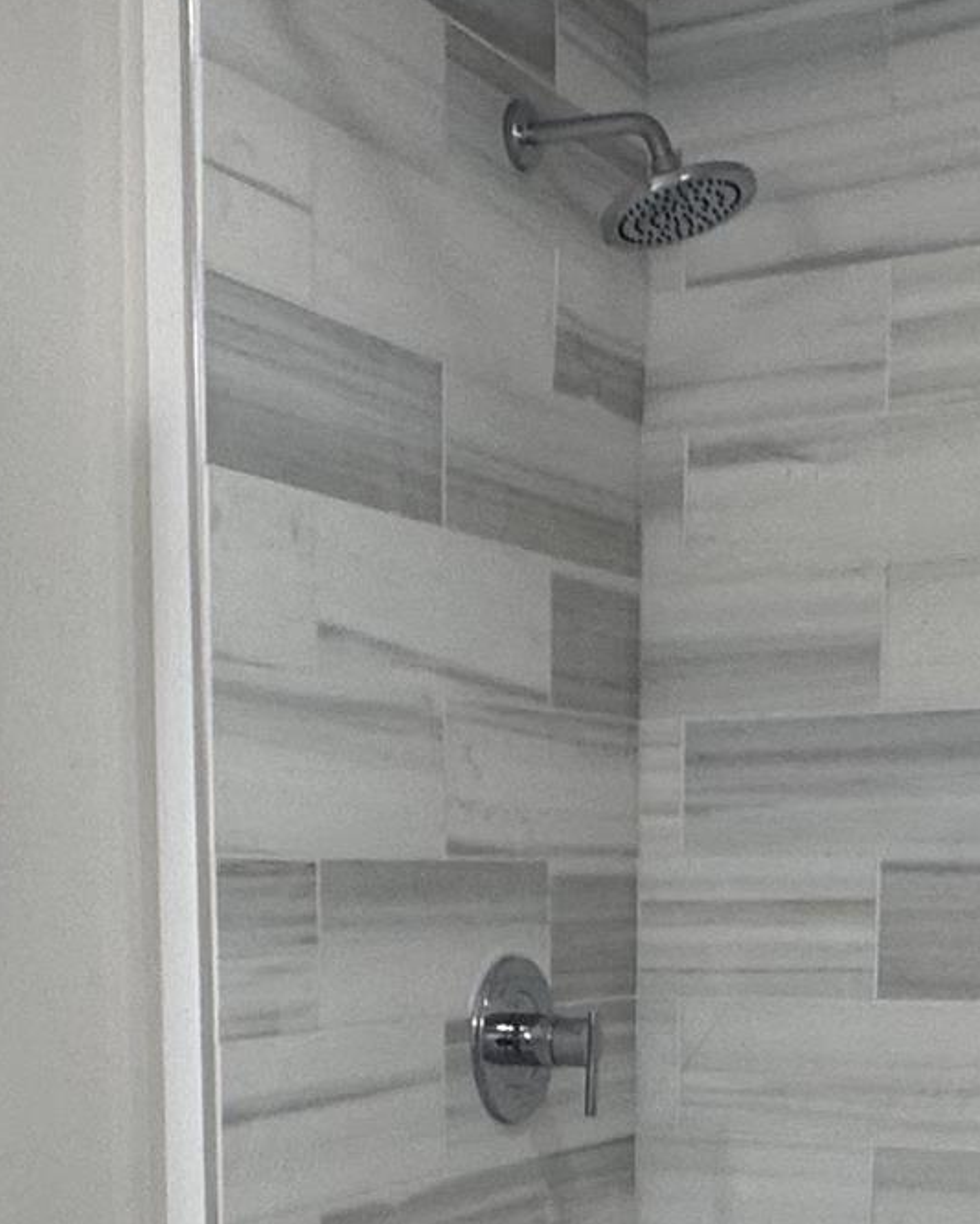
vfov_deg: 28.6
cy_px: 1152
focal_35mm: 63
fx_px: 2284
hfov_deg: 24.2
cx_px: 392
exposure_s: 1/120
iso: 125
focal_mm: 2.22
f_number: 2.2
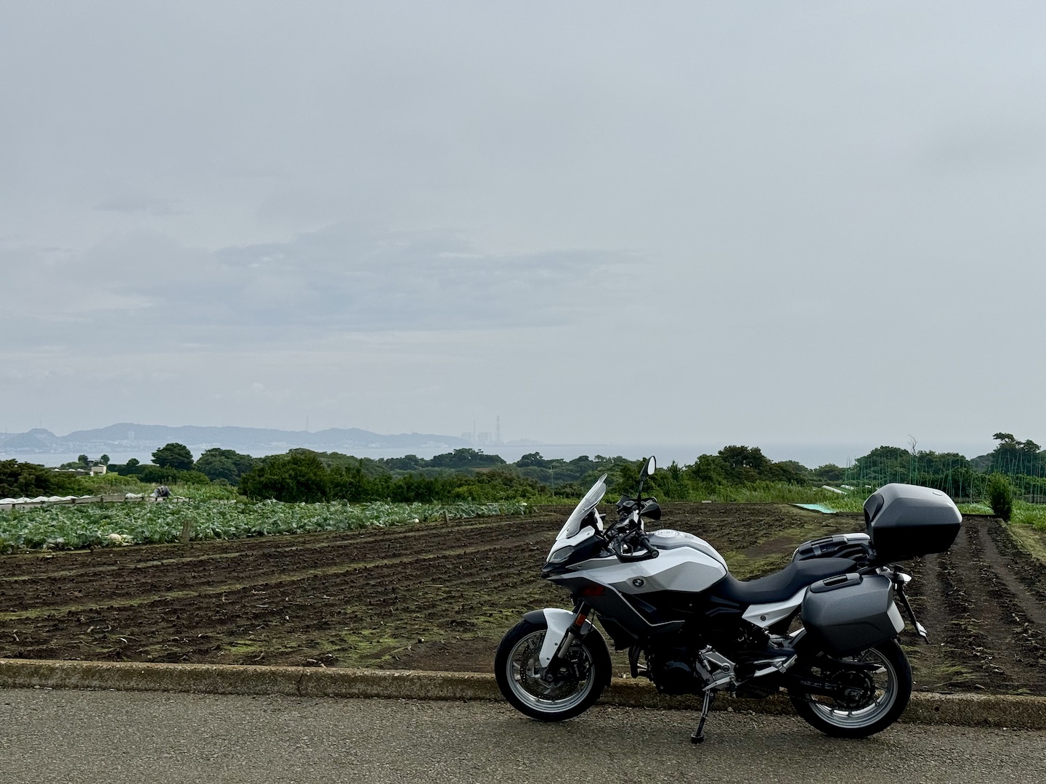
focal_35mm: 48
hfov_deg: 39.7
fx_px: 1450
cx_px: 523
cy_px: 392
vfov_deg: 30.3
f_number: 1.78
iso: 80
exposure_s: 1/12500
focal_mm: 6.76
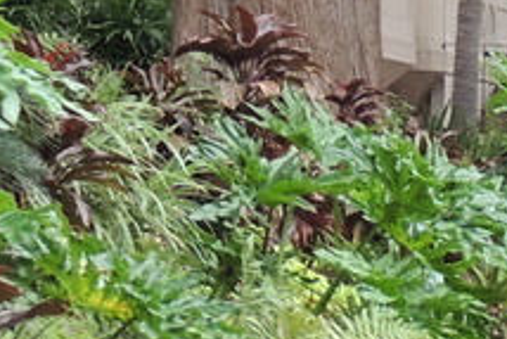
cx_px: 220
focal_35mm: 292
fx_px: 4115
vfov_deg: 4.7
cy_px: -137
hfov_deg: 7.0
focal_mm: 8.3
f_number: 3.5
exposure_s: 1/40
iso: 400
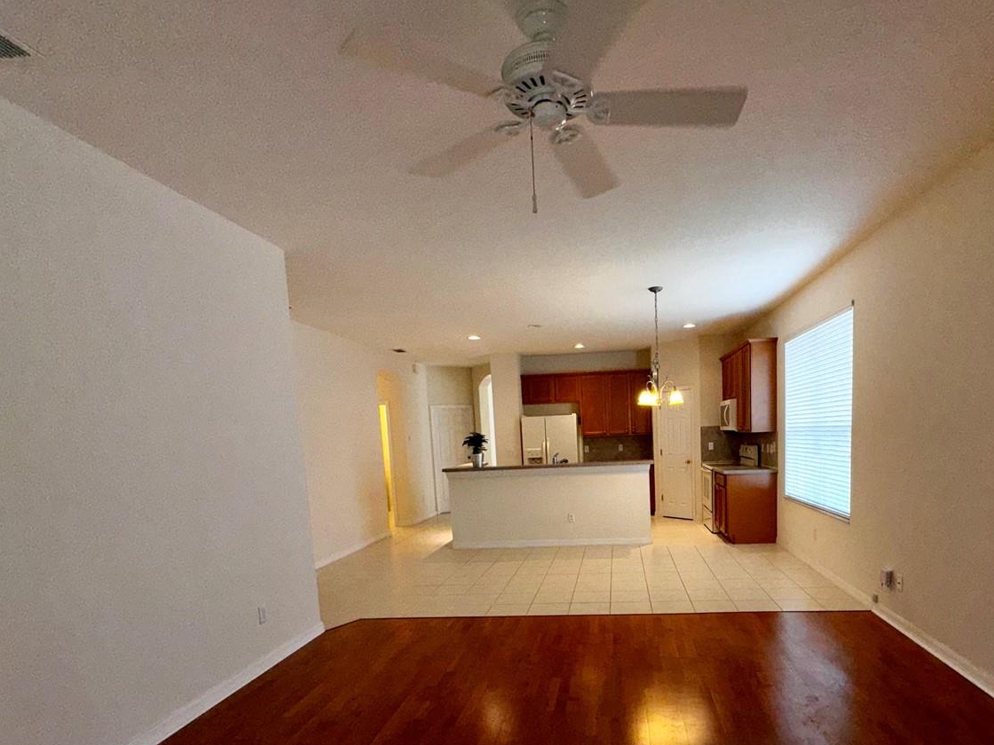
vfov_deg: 64.1
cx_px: 583
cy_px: 503
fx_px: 574
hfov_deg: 81.0
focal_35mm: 20
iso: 50
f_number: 2.2
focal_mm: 2.22
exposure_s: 1/122
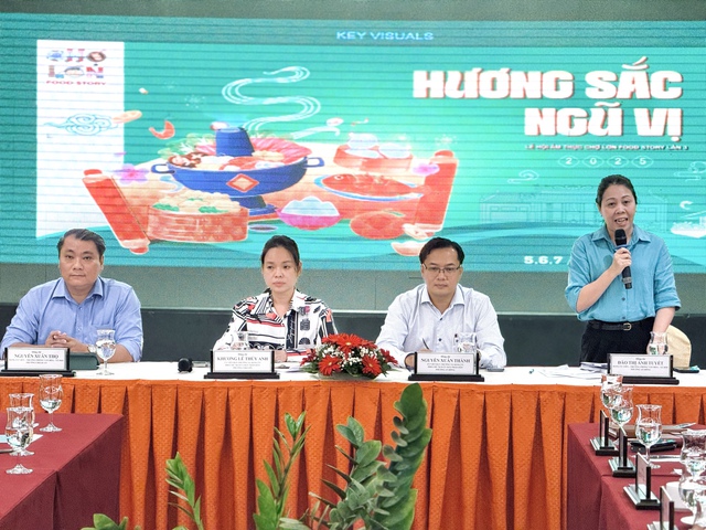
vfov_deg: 12.3
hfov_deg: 16.4
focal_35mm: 120
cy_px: 265
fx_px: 2447
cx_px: 353
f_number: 2.8
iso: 160
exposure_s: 1/102
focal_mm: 15.66
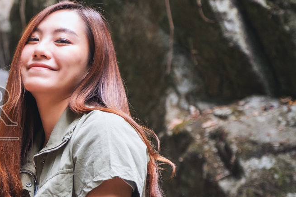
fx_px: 1241
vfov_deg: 9.1
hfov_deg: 13.2
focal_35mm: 151
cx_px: -57
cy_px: 117
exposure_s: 1/60
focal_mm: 41.4
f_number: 2.8
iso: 250
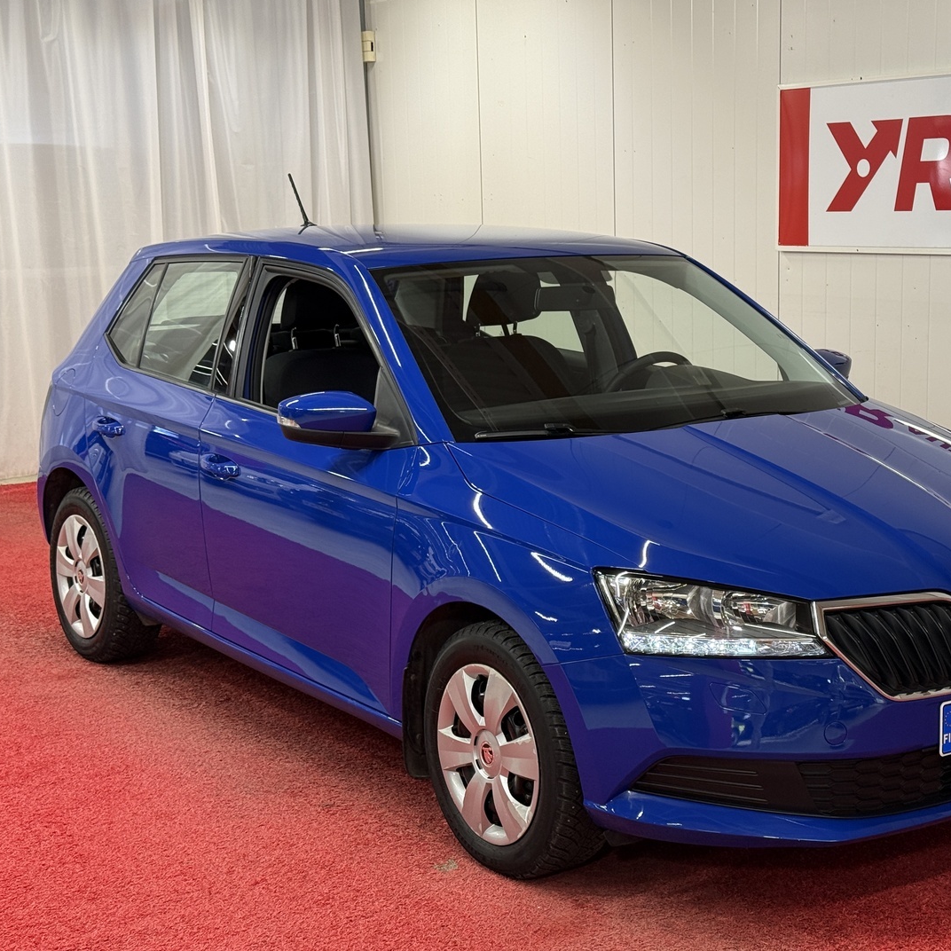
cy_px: 473
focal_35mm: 57
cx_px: 622
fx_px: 1772
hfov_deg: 29.9
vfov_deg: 30.0
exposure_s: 1/83
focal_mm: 6.76
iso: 100
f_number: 1.78
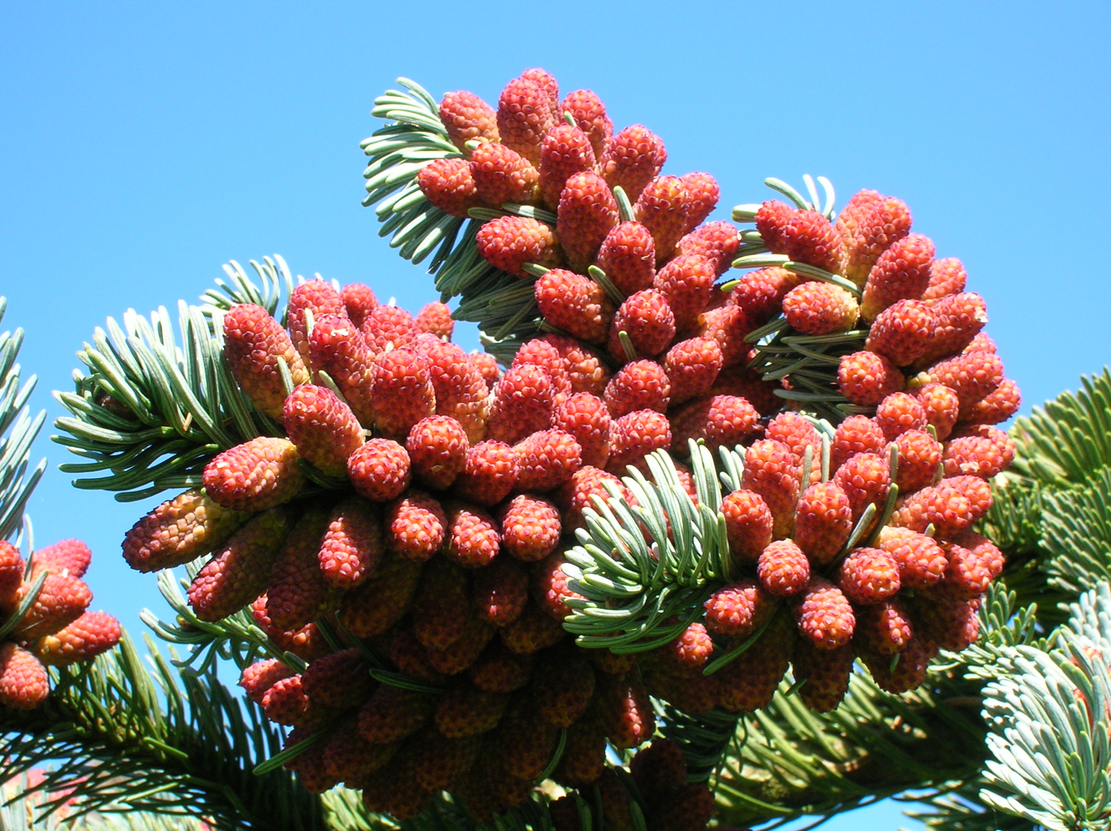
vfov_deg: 18.9
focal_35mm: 78
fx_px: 2501
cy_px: 416
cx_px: 556
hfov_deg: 25.0
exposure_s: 1/61.1
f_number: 6.9
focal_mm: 13
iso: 50
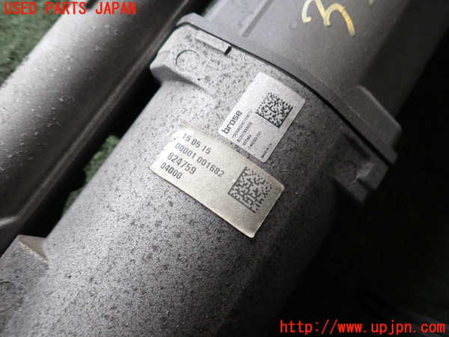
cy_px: 168
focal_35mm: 25
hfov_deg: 69.4
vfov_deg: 54.9
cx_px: 224
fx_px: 324
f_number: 2
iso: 200
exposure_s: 1/60
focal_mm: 4.5
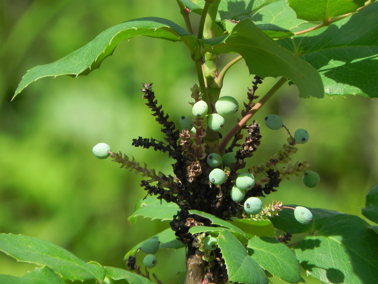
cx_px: 189
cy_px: 142
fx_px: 7404
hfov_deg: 2.9
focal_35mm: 678
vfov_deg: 2.2
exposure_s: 1/234
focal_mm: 120
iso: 208
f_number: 8
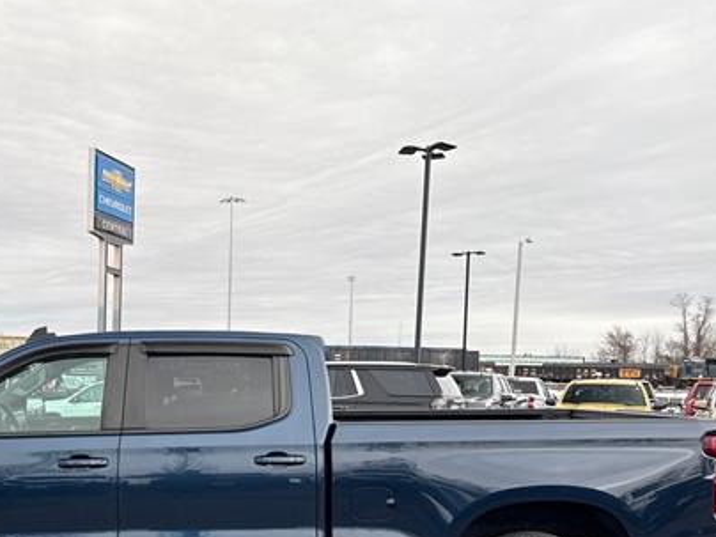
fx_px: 786
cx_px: 188
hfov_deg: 47.3
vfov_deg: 36.8
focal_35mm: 38
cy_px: 406
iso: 80
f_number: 1.78
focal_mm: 6.76
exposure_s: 1/467
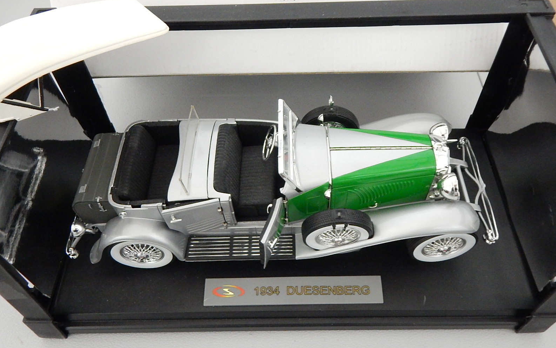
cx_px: 281
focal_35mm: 30
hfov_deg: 62.9
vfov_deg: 41.8
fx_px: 455
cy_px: 170
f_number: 3.2
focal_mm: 5.1
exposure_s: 1/4
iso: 800
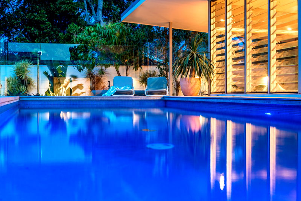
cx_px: 150
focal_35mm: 52
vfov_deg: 26.0
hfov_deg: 38.2
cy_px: 100
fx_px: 435
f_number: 11
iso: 160
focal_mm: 35
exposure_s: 5
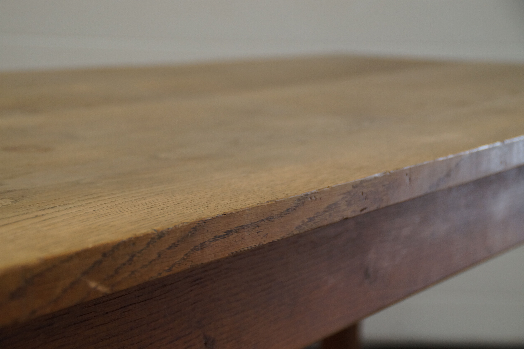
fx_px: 1200
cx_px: 262
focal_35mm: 82
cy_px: 174
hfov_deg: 24.6
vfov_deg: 16.5
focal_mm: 55
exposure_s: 1/100
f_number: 5
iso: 800
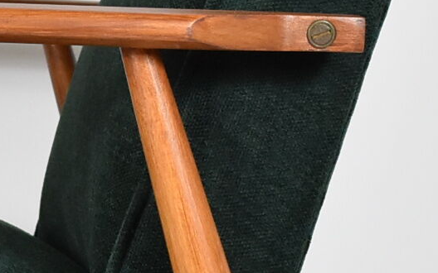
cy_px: 248
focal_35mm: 217
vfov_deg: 6.0
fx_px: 2589
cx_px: -25
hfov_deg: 9.6
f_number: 4
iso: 1400
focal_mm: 25
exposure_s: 1/125
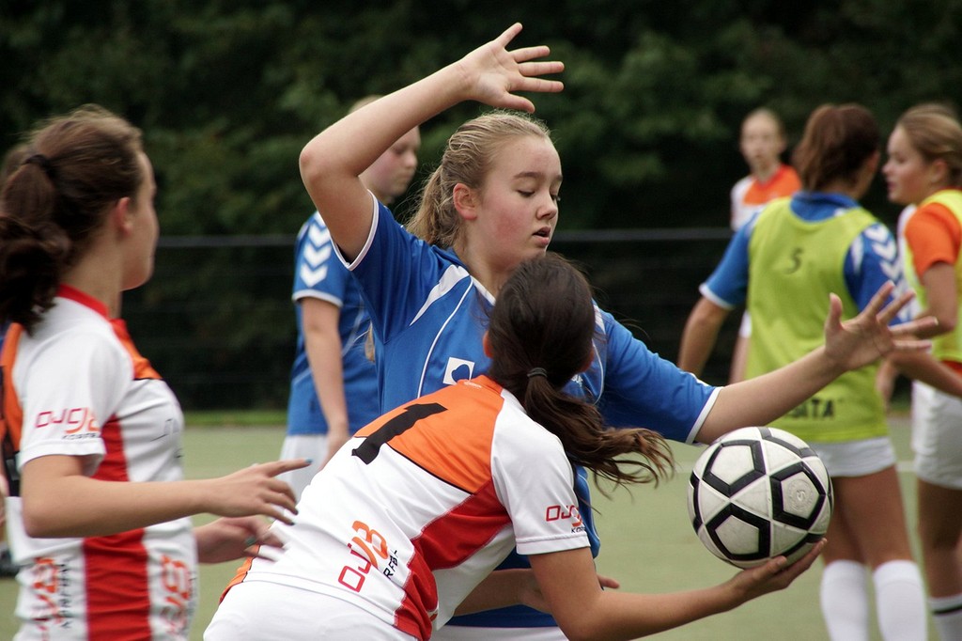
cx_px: 481
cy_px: 320
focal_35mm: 375
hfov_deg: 5.5
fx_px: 10017
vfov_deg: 3.7
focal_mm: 250
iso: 640
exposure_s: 1/250
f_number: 8
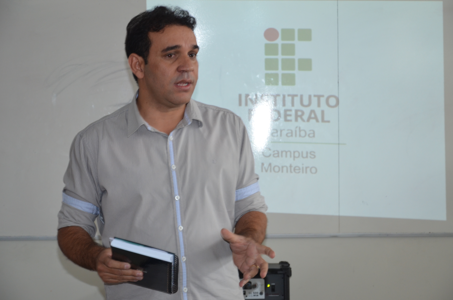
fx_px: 1319
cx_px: 226
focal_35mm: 105
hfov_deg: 19.5
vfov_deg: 13.0
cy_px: 150
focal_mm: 70
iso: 800
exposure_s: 1/60
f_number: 5.3
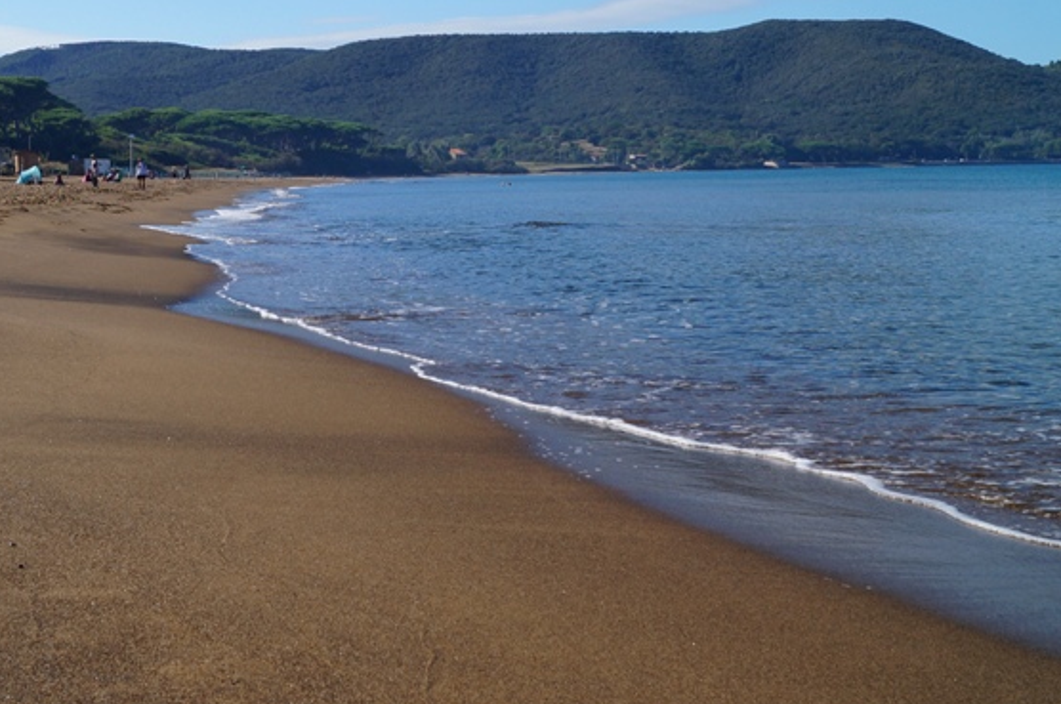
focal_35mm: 54
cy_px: 321
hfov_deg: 36.7
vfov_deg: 25.0
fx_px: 1589
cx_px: 382
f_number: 13
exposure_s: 1/200
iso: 100
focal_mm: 20
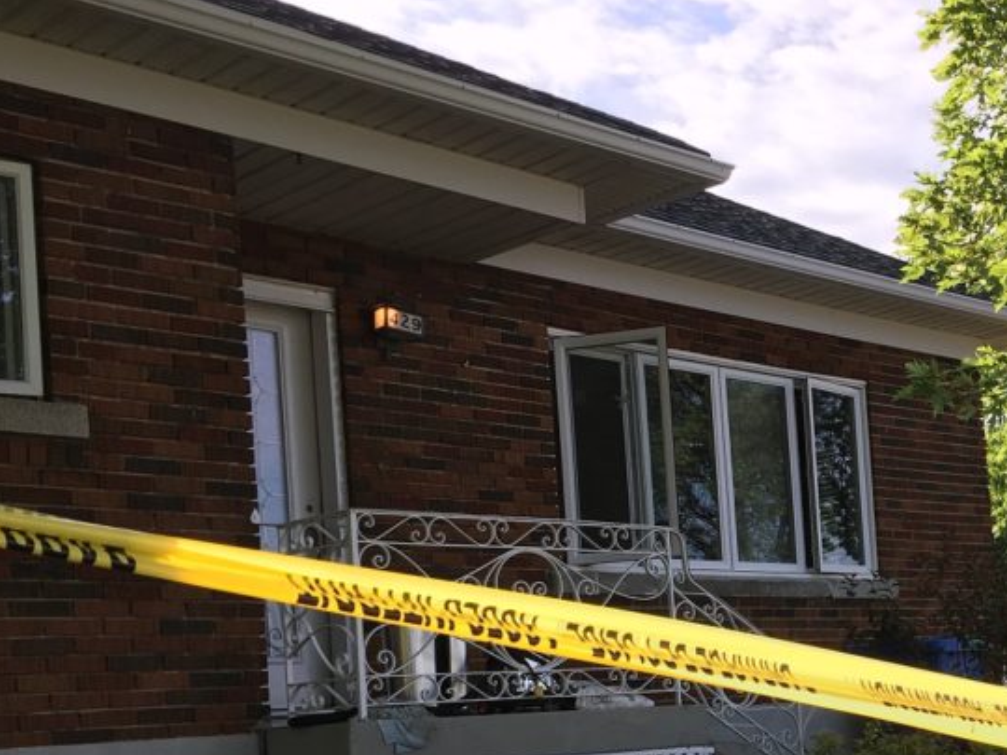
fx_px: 1600
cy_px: 641
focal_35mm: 55
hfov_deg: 33.1
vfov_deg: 25.9
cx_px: 914
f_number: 2.2
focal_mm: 4.15
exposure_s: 1/534
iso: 25
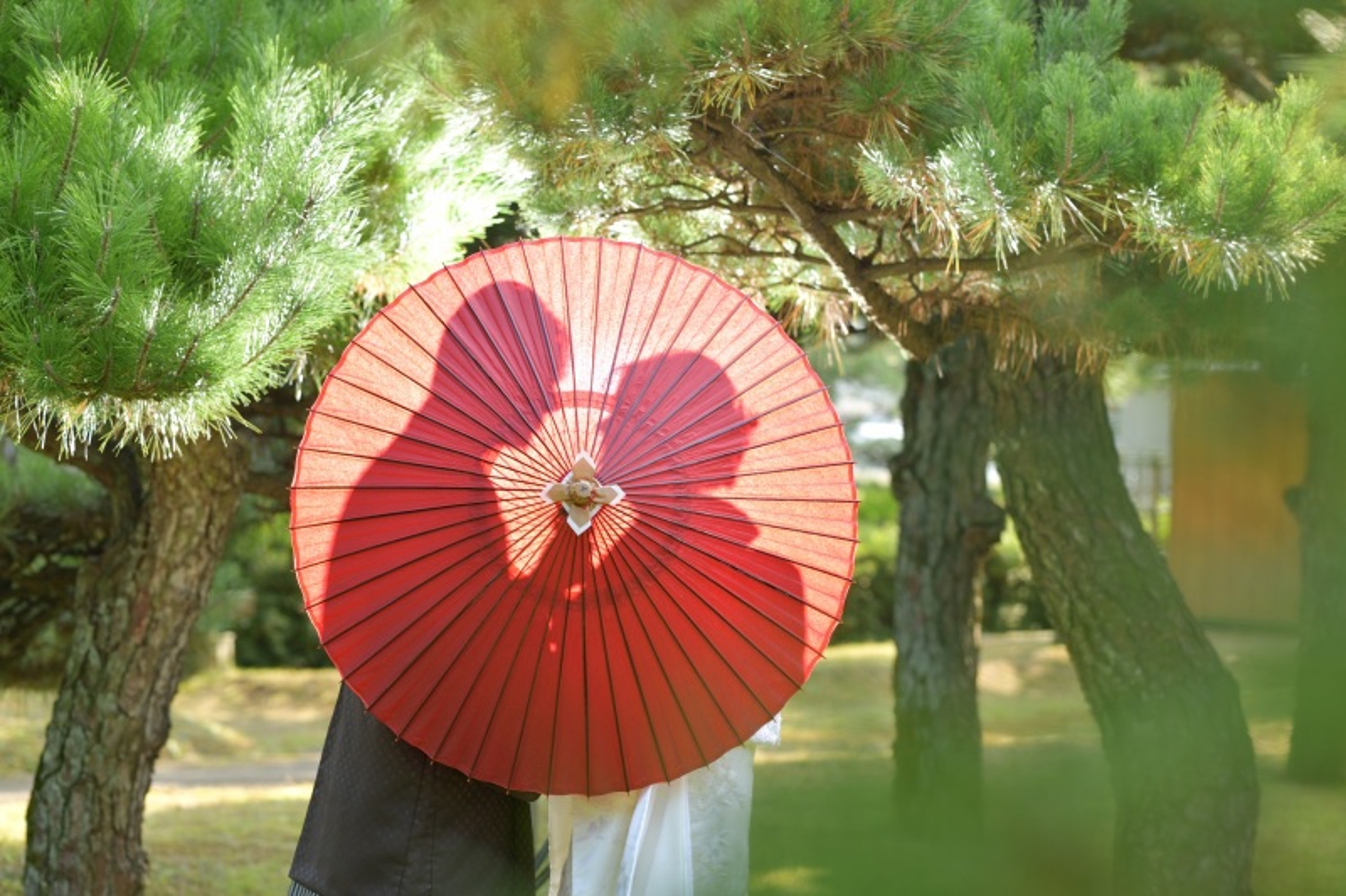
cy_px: 448
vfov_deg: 13.0
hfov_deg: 19.5
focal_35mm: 105
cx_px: 673
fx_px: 3925
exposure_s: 1/160
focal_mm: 105
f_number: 3.5
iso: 100
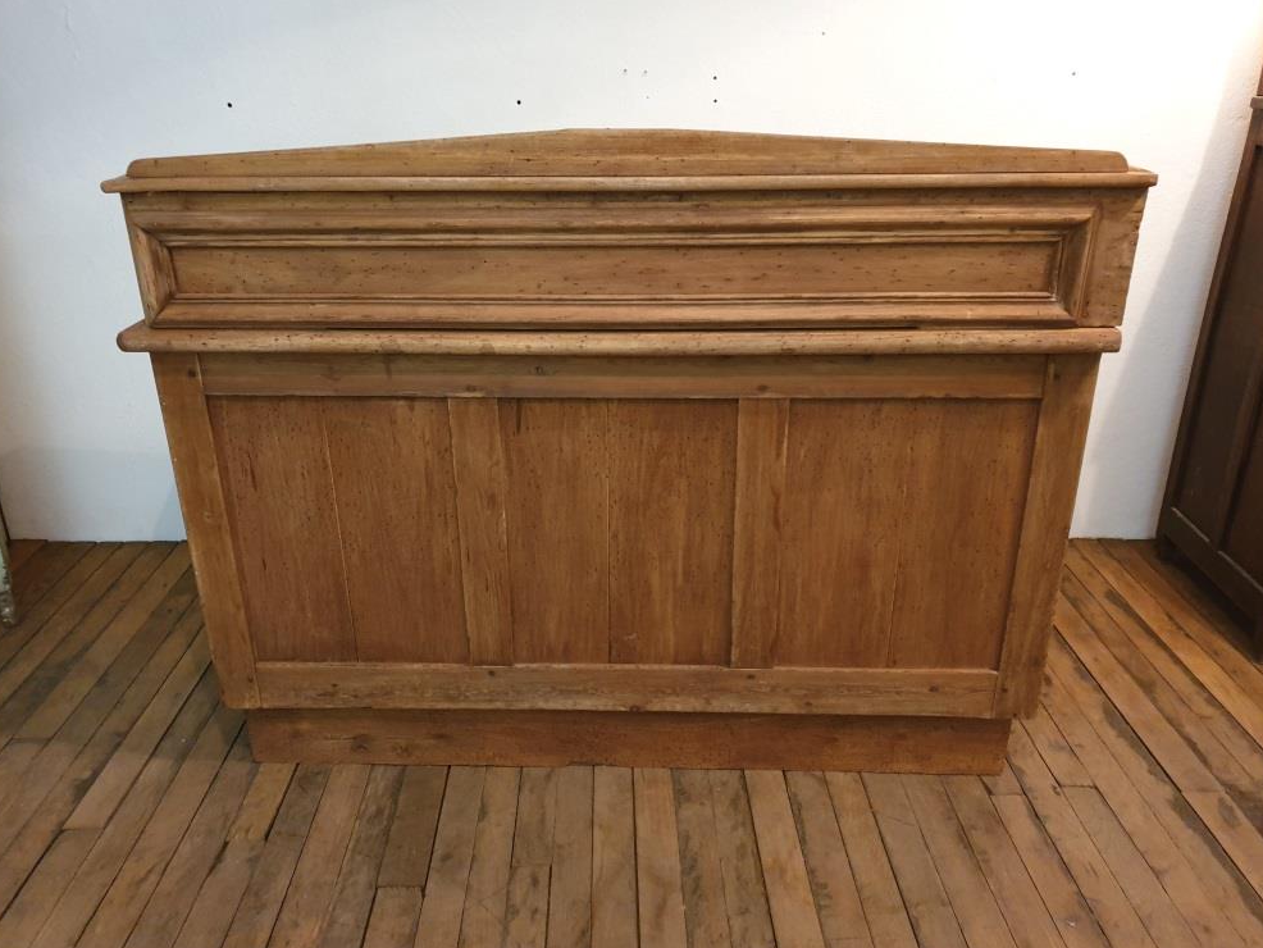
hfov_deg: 65.3
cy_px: 468
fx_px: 985
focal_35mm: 27
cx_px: 617
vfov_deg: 51.4
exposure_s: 1/17
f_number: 1.5
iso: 250
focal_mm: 4.3
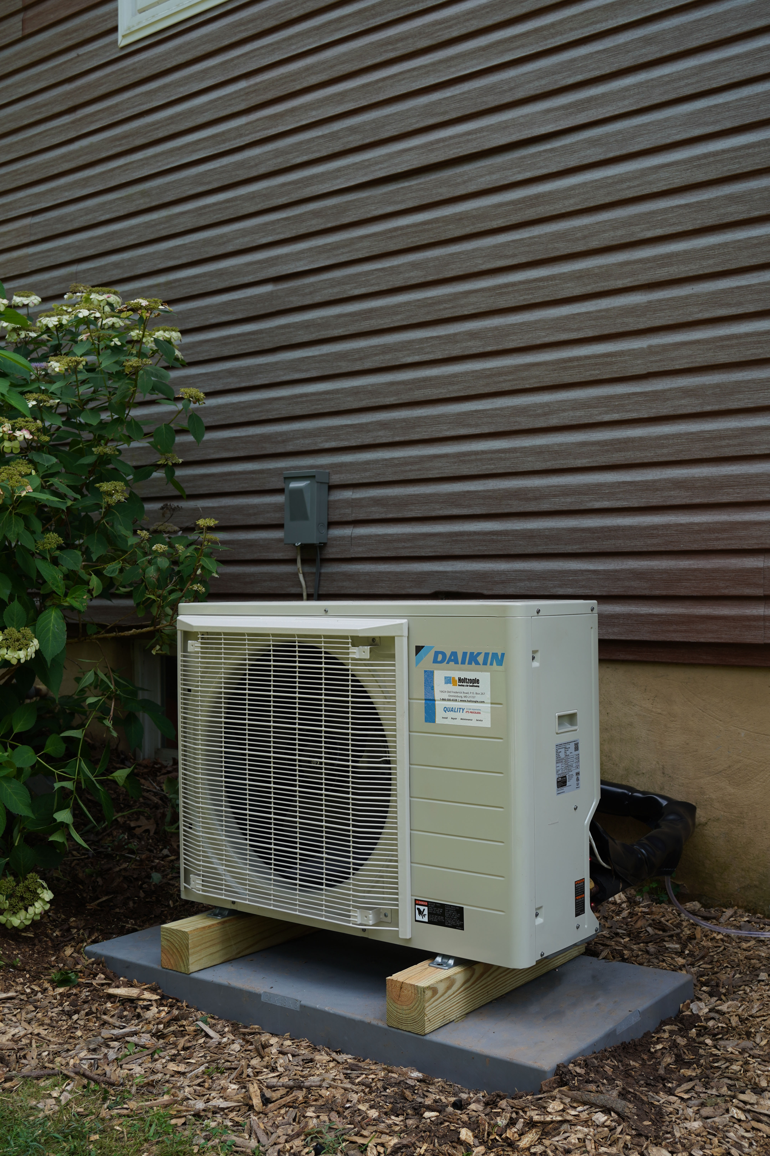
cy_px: 578
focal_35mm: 39
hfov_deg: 34.2
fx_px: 1251
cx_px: 385
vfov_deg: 49.6
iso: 100
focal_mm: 39
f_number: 6.3
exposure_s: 1/125
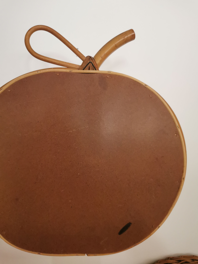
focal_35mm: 27
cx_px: 99
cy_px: 132
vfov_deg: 65.3
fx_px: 206
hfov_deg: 51.4
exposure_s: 1/50
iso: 320
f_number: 1.8
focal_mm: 5.58
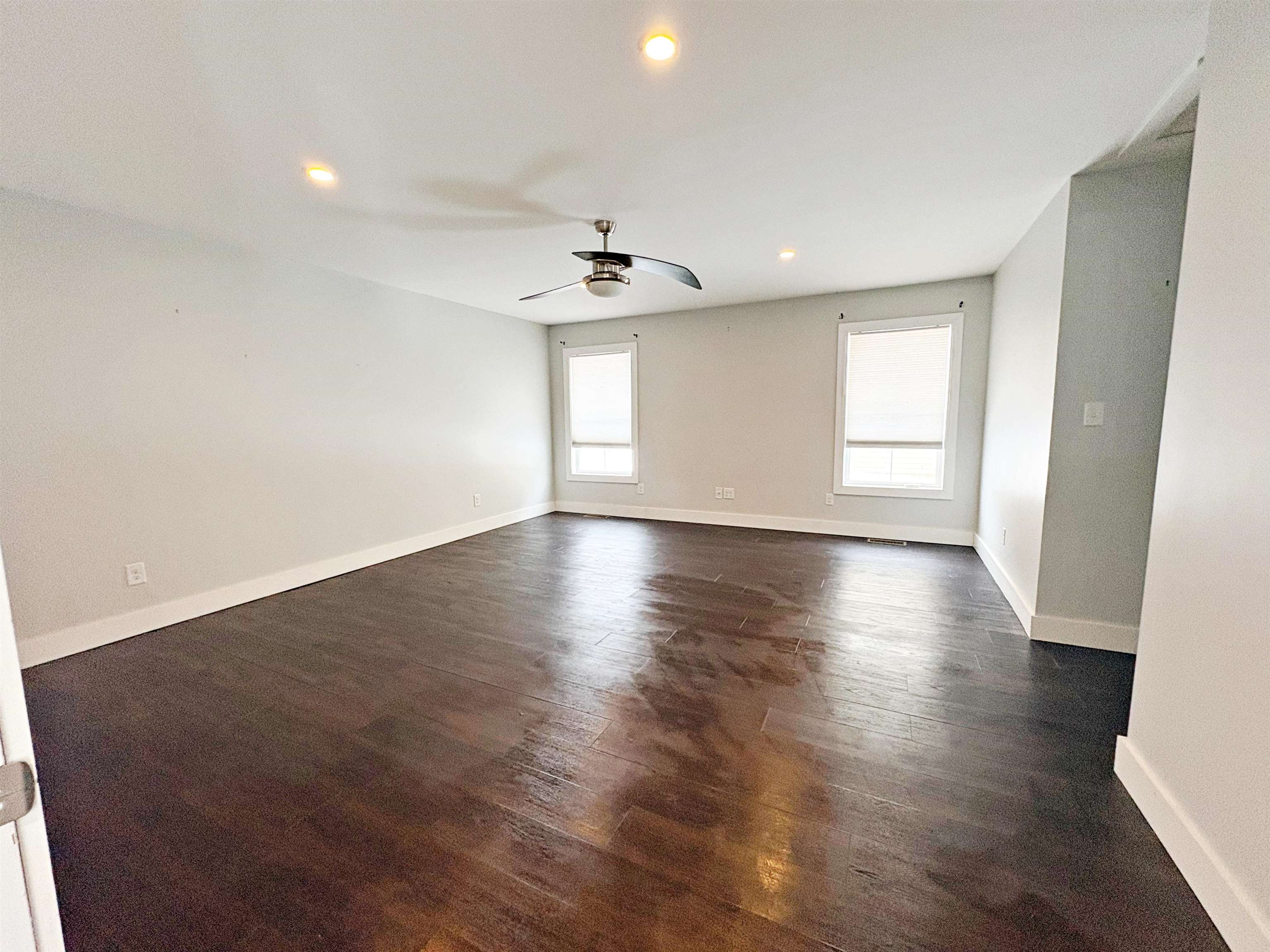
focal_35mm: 14
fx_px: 514
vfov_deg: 85.7
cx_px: 635
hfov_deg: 102.1
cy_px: 476
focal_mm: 2.22
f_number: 2.2
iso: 400
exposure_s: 1/60
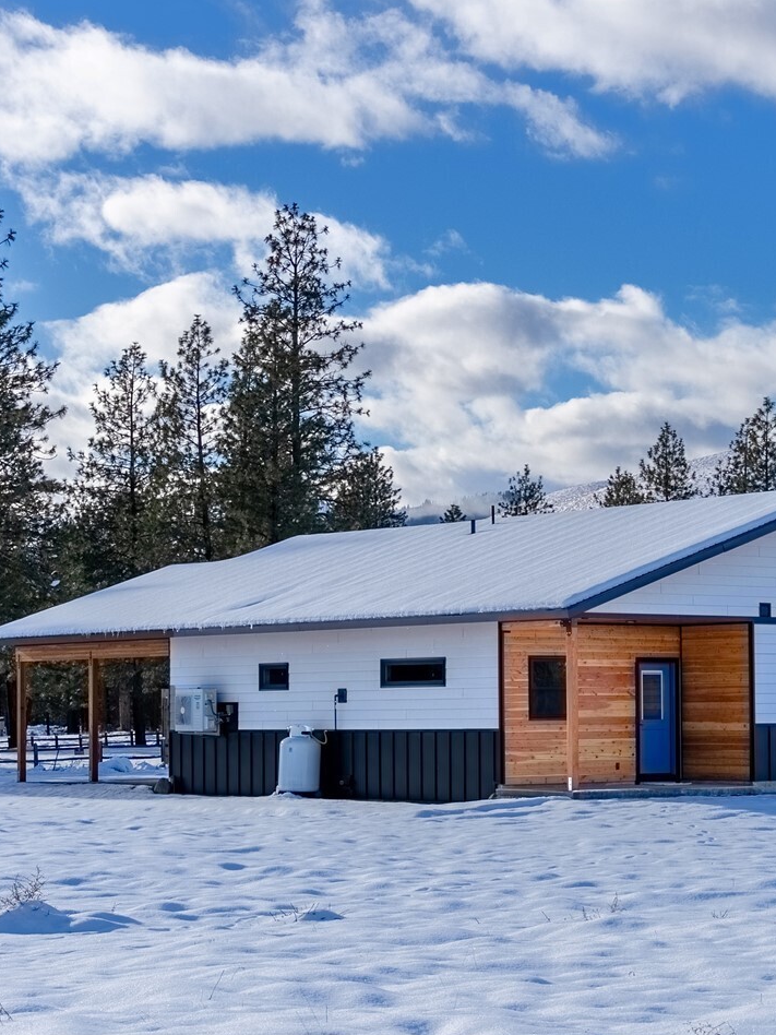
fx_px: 2612
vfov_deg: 22.4
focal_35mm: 87
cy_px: 581
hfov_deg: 16.8
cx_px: 555
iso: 100
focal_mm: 50.8
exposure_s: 1/8000
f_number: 22
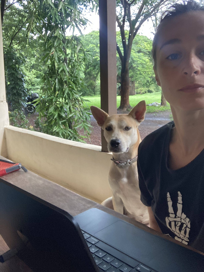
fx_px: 251
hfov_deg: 44.2
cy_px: 136
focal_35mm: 32
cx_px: 102
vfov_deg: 56.8
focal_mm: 2.87
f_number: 2.2
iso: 125
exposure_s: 1/60
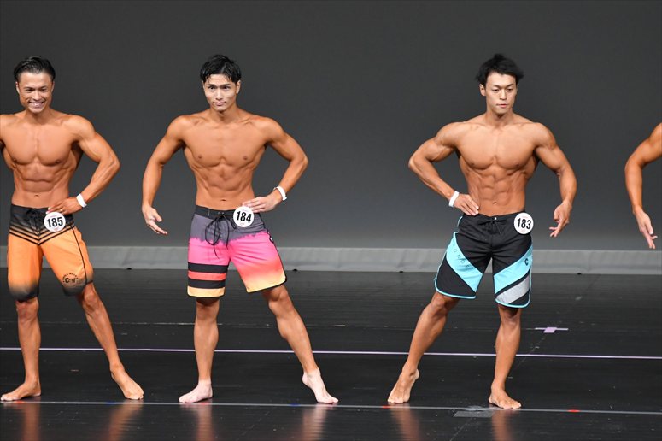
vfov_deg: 4.4
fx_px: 5790
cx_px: 331
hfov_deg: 6.5
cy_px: 220
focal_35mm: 315
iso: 4000
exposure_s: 1/400
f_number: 5.6
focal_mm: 210
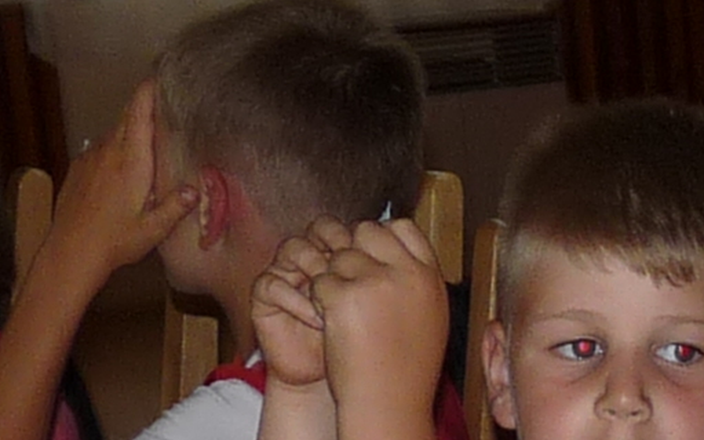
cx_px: 1234
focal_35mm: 204
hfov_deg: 9.8
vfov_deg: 6.4
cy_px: 514
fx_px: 3913
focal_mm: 4.8
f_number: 2.8
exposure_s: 1/30
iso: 100
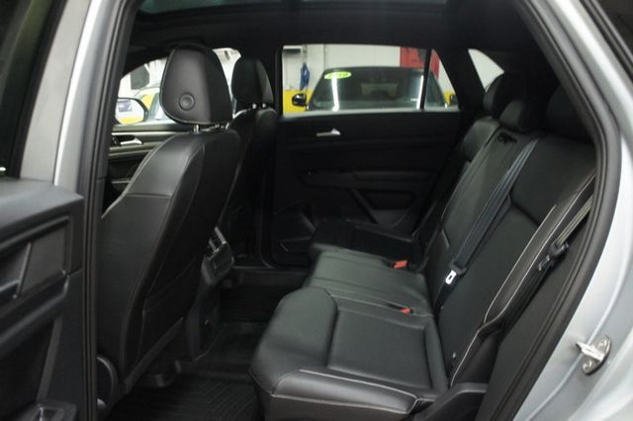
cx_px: 316
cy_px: 210
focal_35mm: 27
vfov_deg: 47.9
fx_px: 474
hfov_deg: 67.4
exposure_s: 1/30
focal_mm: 18
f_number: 3.5
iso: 1600
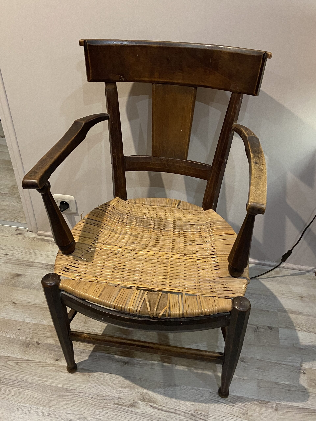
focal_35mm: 26
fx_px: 316
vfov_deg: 67.3
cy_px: 210
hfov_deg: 53.1
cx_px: 158
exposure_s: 1/50
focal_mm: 4.25
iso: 400
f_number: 1.8
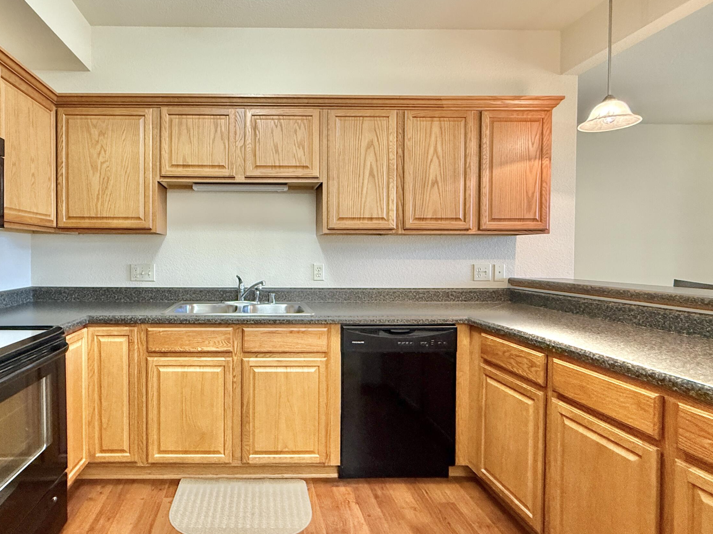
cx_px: 274
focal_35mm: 19
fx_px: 391
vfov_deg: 68.6
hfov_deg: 83.3
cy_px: 261
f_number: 2.2
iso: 400
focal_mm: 2.22
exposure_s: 1/60
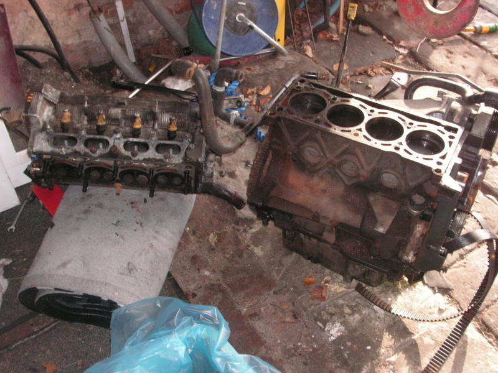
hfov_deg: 49.0
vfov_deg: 37.7
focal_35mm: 38
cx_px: 249
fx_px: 547
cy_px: 186
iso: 160
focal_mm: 6.3
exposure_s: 1/45
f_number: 6.6
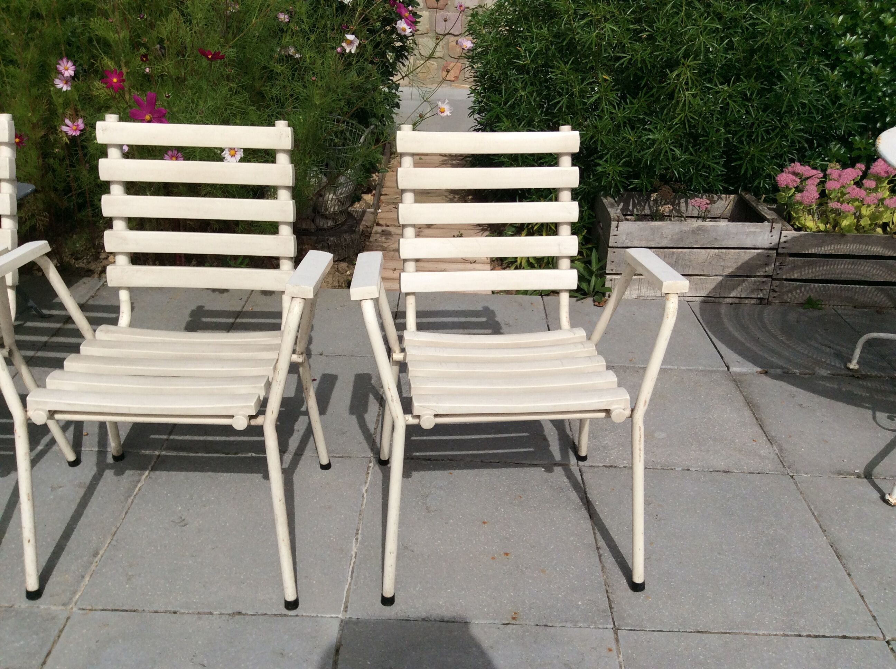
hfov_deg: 56.9
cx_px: 448
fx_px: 827
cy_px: 334
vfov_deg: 44.1
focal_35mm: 32
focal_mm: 3.3
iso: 32
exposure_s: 1/4098
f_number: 2.4
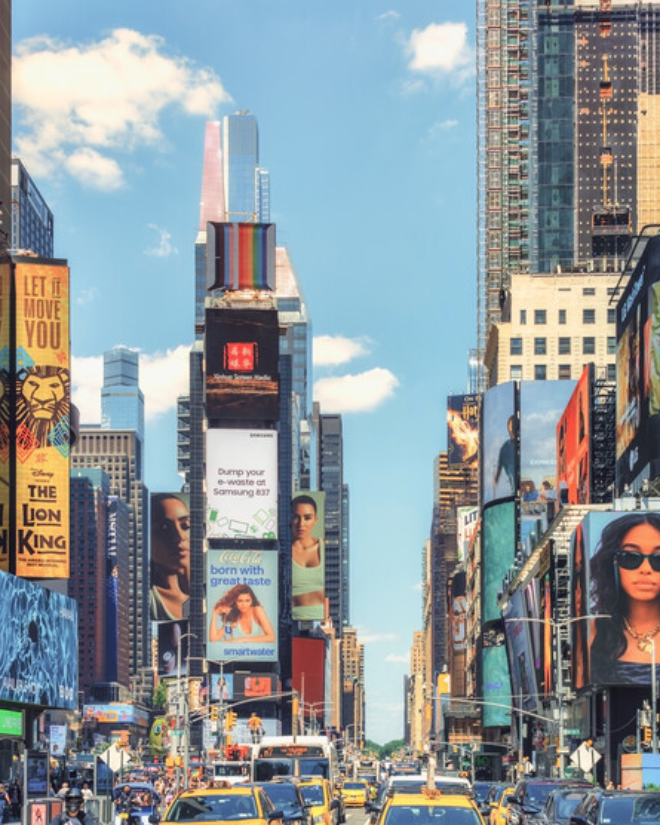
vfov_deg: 32.8
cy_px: 525
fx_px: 1391
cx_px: 352
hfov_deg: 26.7
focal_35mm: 57
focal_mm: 45
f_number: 7.1
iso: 64
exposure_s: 1/200
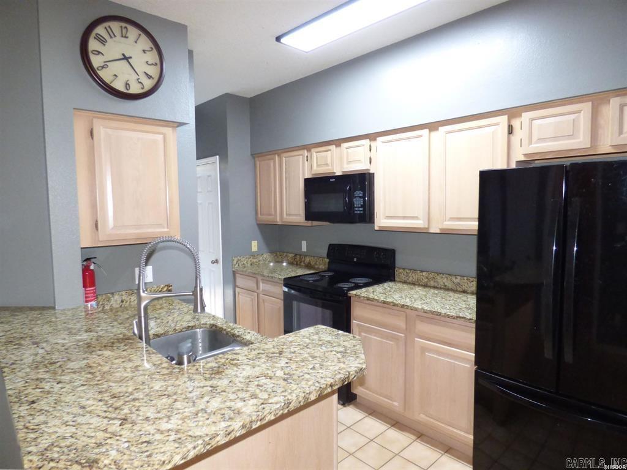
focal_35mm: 20
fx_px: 362
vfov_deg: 66.0
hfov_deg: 81.7
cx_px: 314
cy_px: 235
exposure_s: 1/60
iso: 800
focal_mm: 3.58
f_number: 2.8
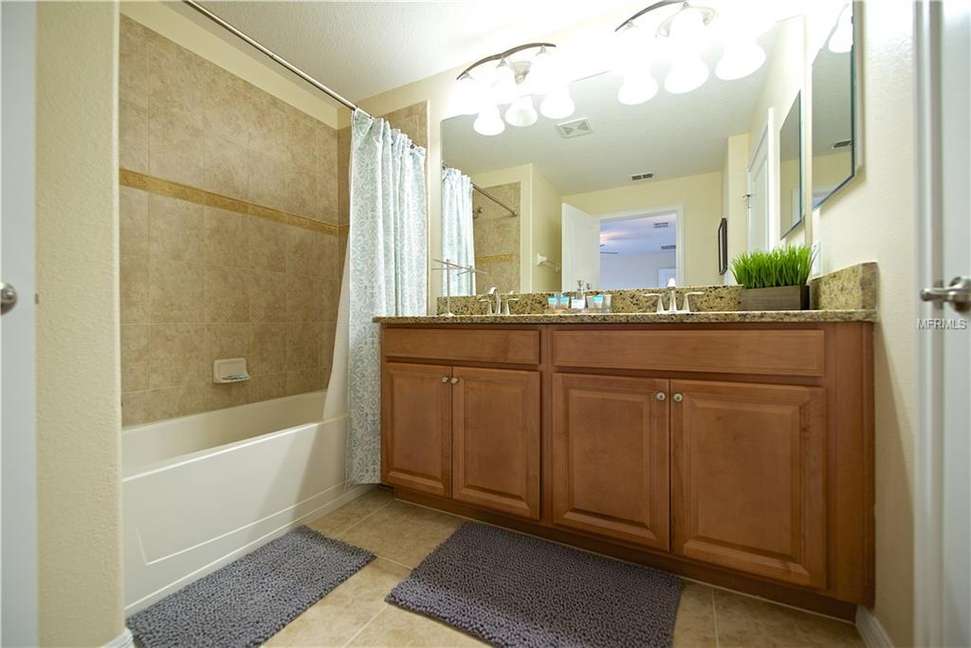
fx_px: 378
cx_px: 486
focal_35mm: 14
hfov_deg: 104.2
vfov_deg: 81.2
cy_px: 324
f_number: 4
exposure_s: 1/40
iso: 400
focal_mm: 14
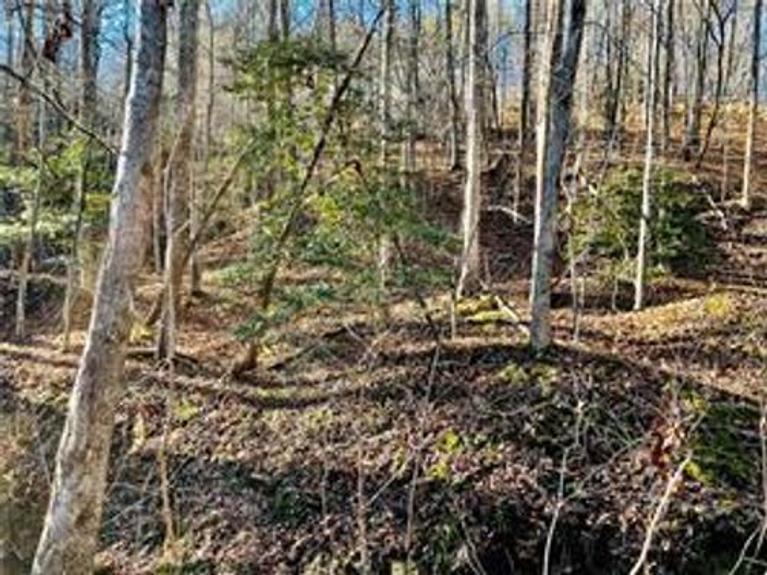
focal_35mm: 26
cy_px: 288
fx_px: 576
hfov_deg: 67.3
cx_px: 384
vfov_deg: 53.1
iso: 32
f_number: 1.6
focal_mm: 4.2
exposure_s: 1/183
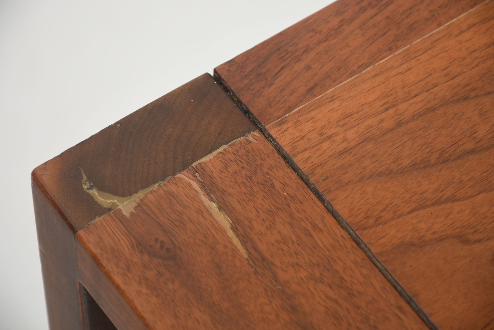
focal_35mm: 210
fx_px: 2884
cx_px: 247
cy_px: 165
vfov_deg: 6.6
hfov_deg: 9.8
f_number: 8
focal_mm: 140
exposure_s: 1/160
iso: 200
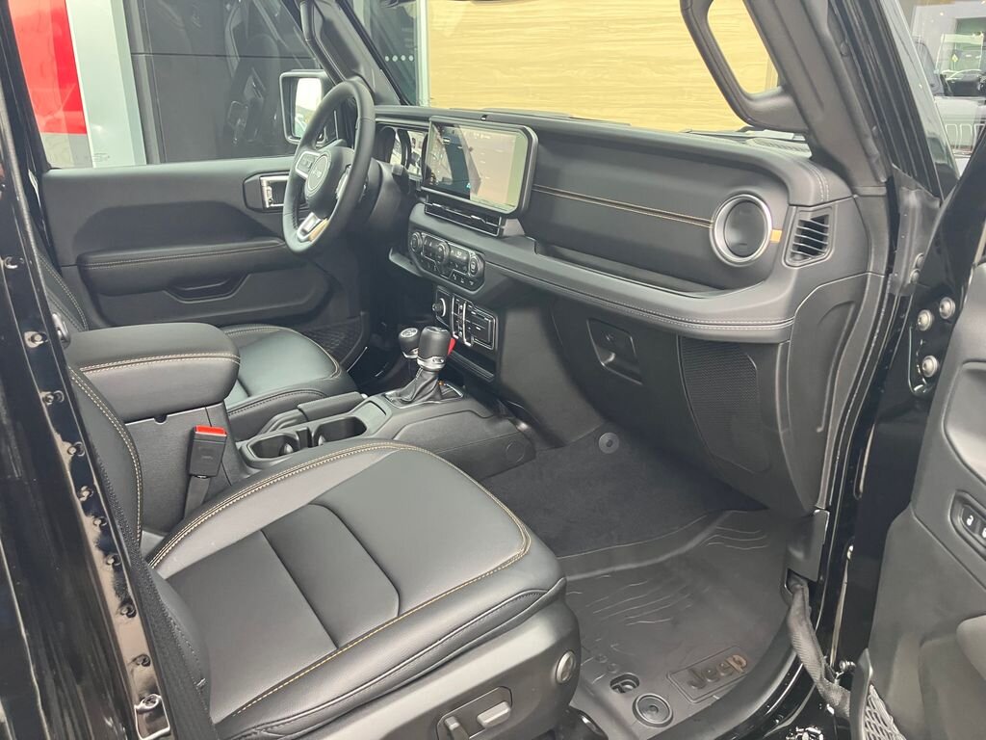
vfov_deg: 49.7
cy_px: 370
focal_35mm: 28
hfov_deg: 63.4
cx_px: 493
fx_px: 798
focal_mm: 3.99
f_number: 1.8
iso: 160
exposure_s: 1/60
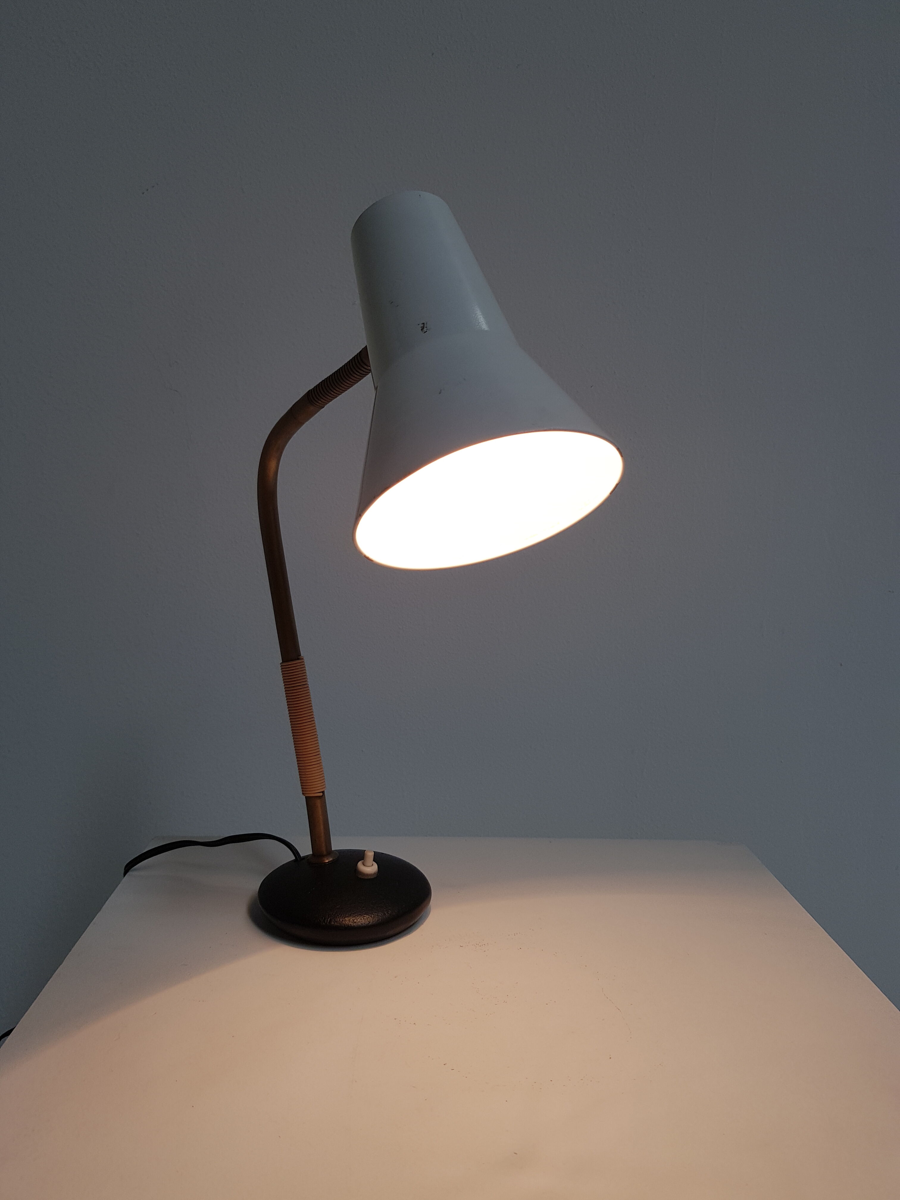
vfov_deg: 67.3
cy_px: 600
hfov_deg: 53.1
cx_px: 450
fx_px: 901
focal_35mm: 26
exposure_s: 1/105
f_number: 1.7
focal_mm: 4.2
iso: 40
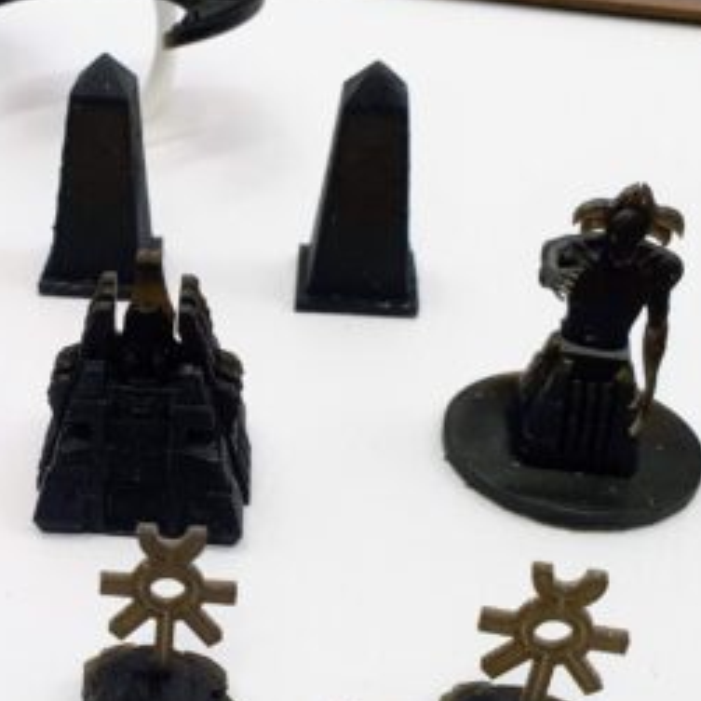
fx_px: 1260
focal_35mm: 55
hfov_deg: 29.3
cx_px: 17
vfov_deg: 31.1
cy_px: 385
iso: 80
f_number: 2.4
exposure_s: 1/100
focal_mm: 4.3
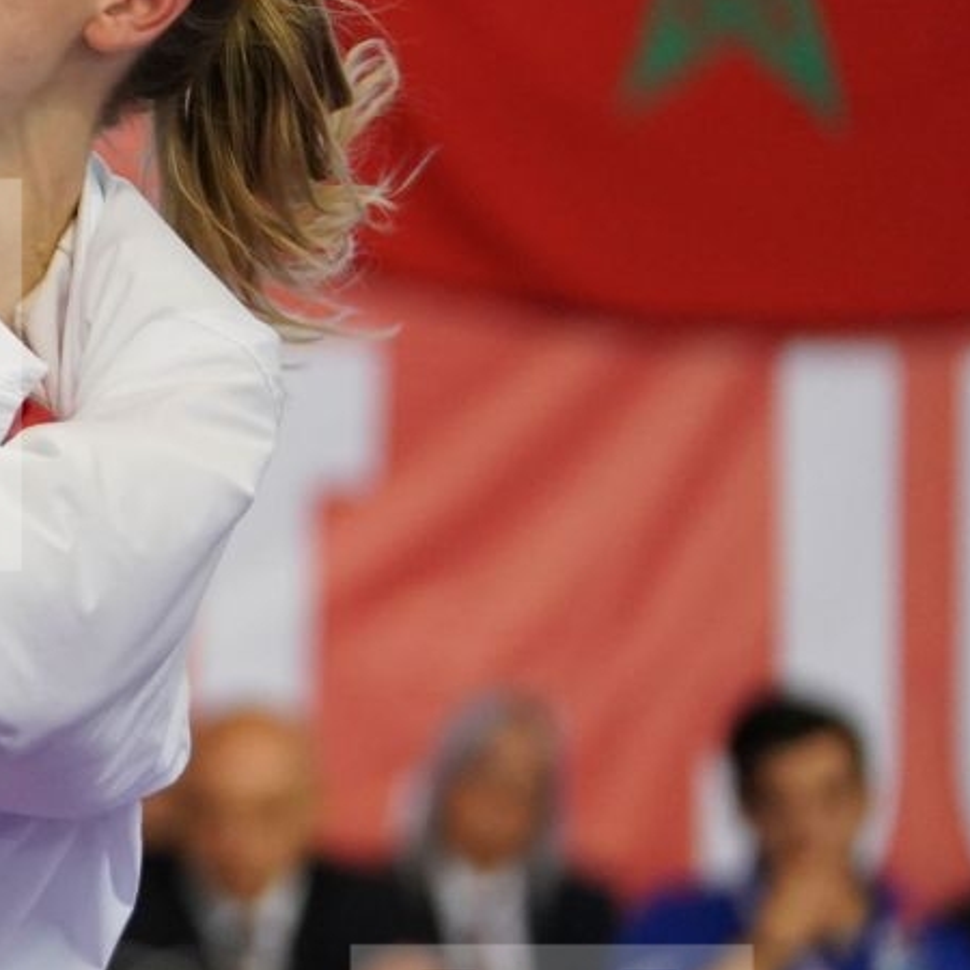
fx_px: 13030
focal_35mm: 411
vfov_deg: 4.3
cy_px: 375
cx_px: -910
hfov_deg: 4.2
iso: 2500
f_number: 2.8
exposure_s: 1/1000
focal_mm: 121
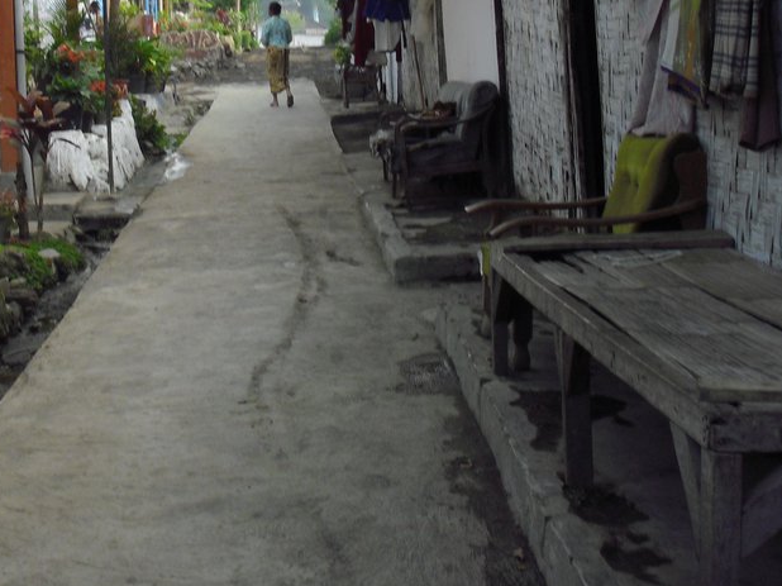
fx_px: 1423
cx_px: 214
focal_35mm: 63
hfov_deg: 30.3
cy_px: 132
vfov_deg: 23.0
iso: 100
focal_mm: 6.2
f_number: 2.8
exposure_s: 1/160
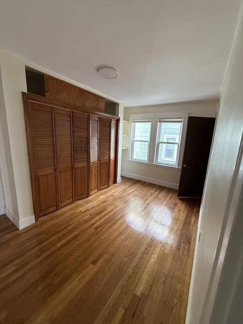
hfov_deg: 85.7
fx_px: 131
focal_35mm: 14
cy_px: 162
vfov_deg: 102.1
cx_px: 122
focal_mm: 2.22
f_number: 2.2
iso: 320
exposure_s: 1/99
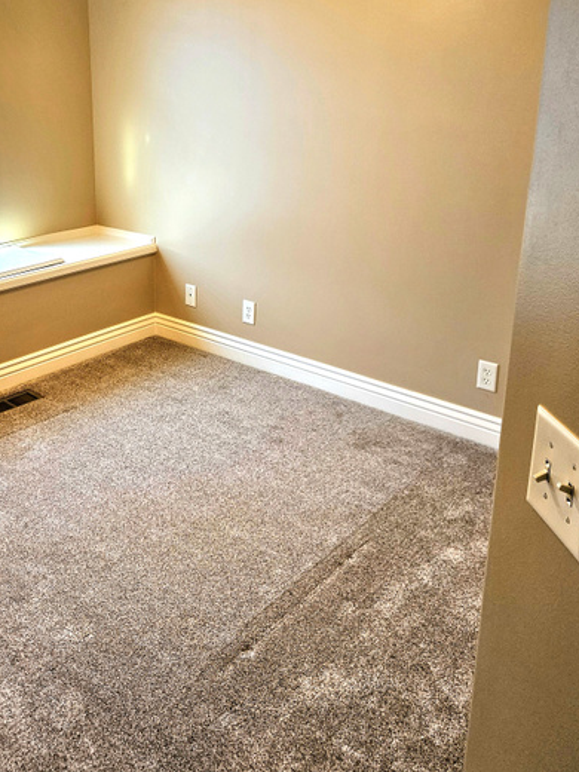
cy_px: 272
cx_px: 194
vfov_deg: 53.1
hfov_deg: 41.3
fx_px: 758
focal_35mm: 34
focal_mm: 5.4
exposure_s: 1/120
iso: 200
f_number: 1.8
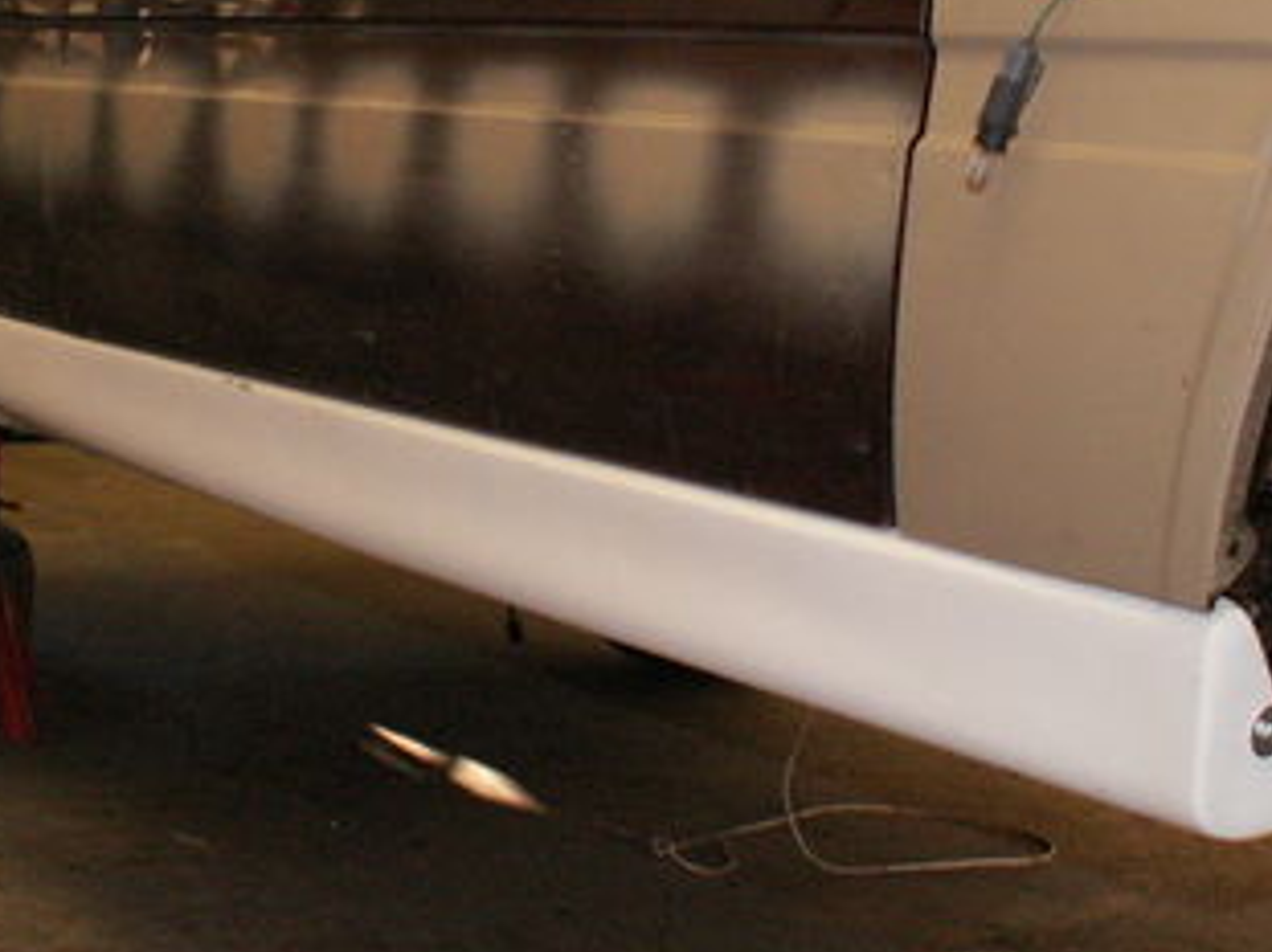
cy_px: 331
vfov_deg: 20.4
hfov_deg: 26.9
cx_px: 429
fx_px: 2645
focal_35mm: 72
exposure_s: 1/40
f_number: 2.8
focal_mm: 5.86
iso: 160
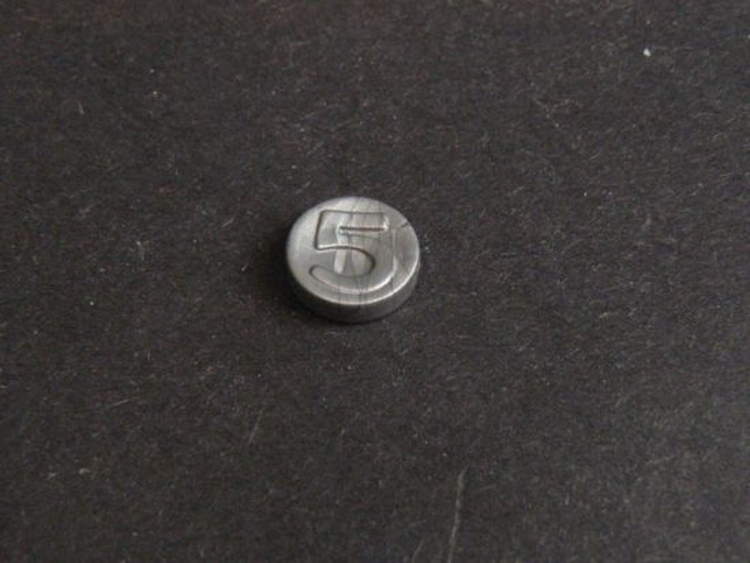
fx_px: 1951
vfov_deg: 16.4
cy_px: 282
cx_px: 375
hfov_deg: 21.8
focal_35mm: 90
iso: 400
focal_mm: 10.1
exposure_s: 1/30
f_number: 3.6
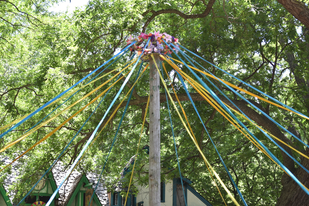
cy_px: 103
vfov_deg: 19.5
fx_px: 601
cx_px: 154
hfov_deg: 28.8
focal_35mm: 70
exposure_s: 1/160
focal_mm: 70
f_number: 4.5
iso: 160
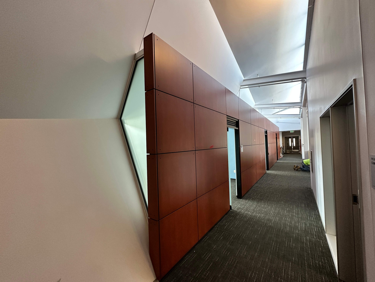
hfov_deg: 102.1
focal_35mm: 14
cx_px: 188
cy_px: 141
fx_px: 152
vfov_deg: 85.7
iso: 250
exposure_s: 1/120
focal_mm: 2.22
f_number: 2.2
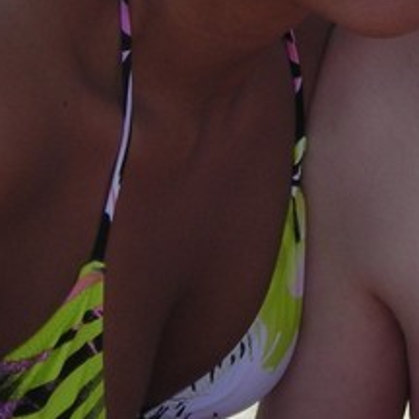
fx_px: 2698
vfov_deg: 8.7
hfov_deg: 8.8
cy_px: -132
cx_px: 489
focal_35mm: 197
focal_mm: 7.8
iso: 50
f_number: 3.4
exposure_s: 1/396
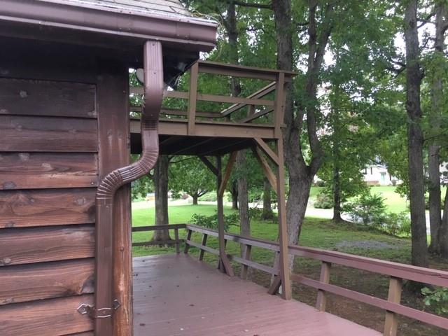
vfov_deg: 48.2
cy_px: 168
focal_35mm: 29
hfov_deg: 61.7
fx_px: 375
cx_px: 224
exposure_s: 1/30
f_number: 2.2
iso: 25
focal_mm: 4.15
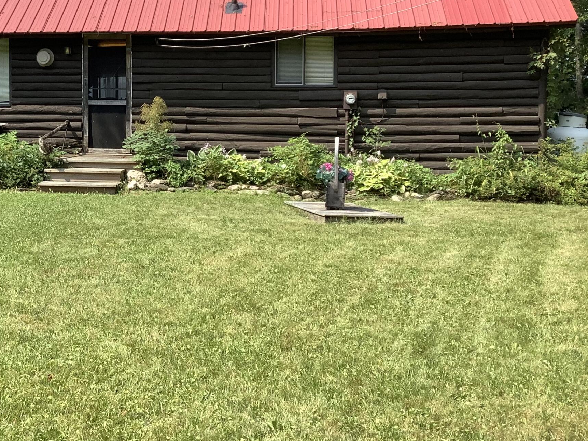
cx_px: 87
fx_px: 917
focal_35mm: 54
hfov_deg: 34.1
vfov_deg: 26.8
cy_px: 125
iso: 25
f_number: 2.4
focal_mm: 3.3
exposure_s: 1/734
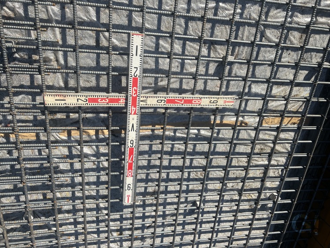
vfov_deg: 53.1
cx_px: 165
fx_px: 248
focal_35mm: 26
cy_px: 124
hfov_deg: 67.3
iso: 50
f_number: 1.5
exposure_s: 1/2915
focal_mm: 5.7
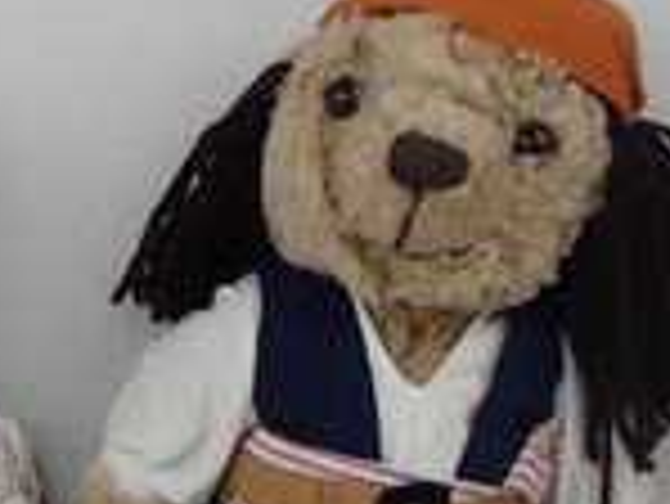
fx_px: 1647
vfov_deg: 17.1
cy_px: 457
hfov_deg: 22.5
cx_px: 88
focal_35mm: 85
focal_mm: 6.64
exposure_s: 1/160
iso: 200
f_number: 4.7
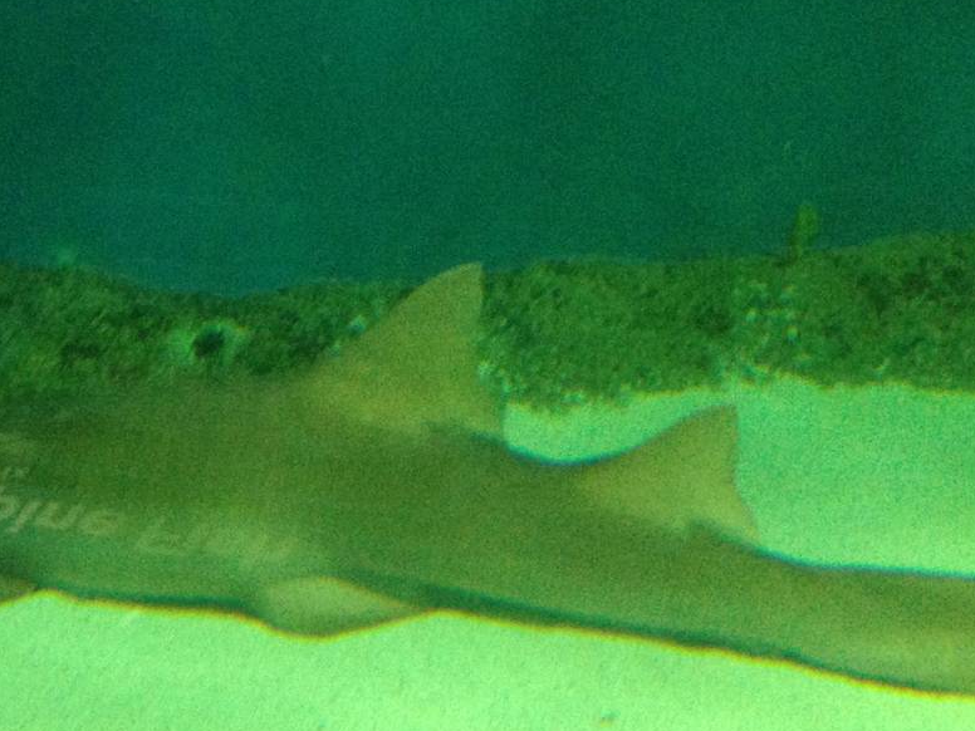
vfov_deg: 21.3
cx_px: 199
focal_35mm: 68
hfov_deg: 28.0
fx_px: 1915
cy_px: 597
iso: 400
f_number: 2.4
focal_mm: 4.12
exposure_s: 1/17
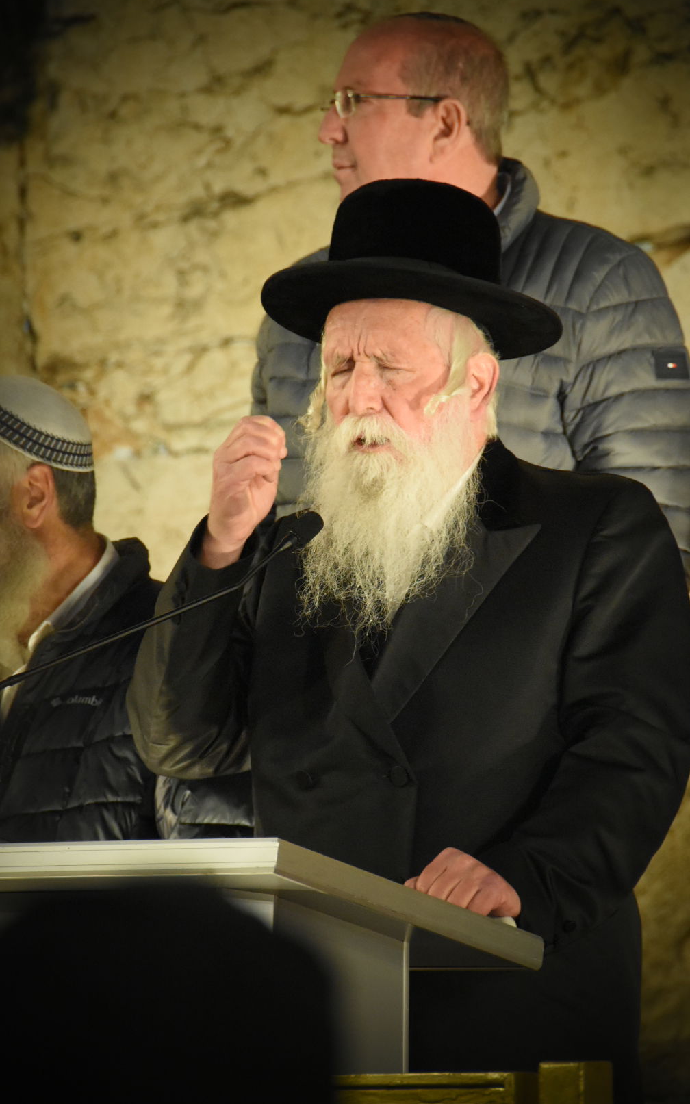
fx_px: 9238
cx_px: 359
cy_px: 550
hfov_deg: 4.3
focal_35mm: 307
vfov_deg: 6.8
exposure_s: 1/125
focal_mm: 200
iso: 5600
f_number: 5.6
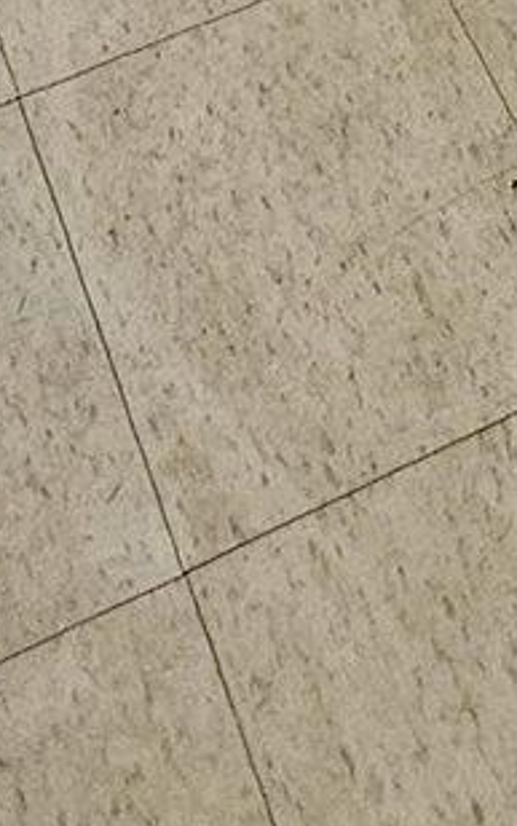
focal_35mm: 103
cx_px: 220
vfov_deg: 11.5
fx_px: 2318
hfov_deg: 12.7
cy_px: -1633
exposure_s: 1/60
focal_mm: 2.2
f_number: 2.2
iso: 400
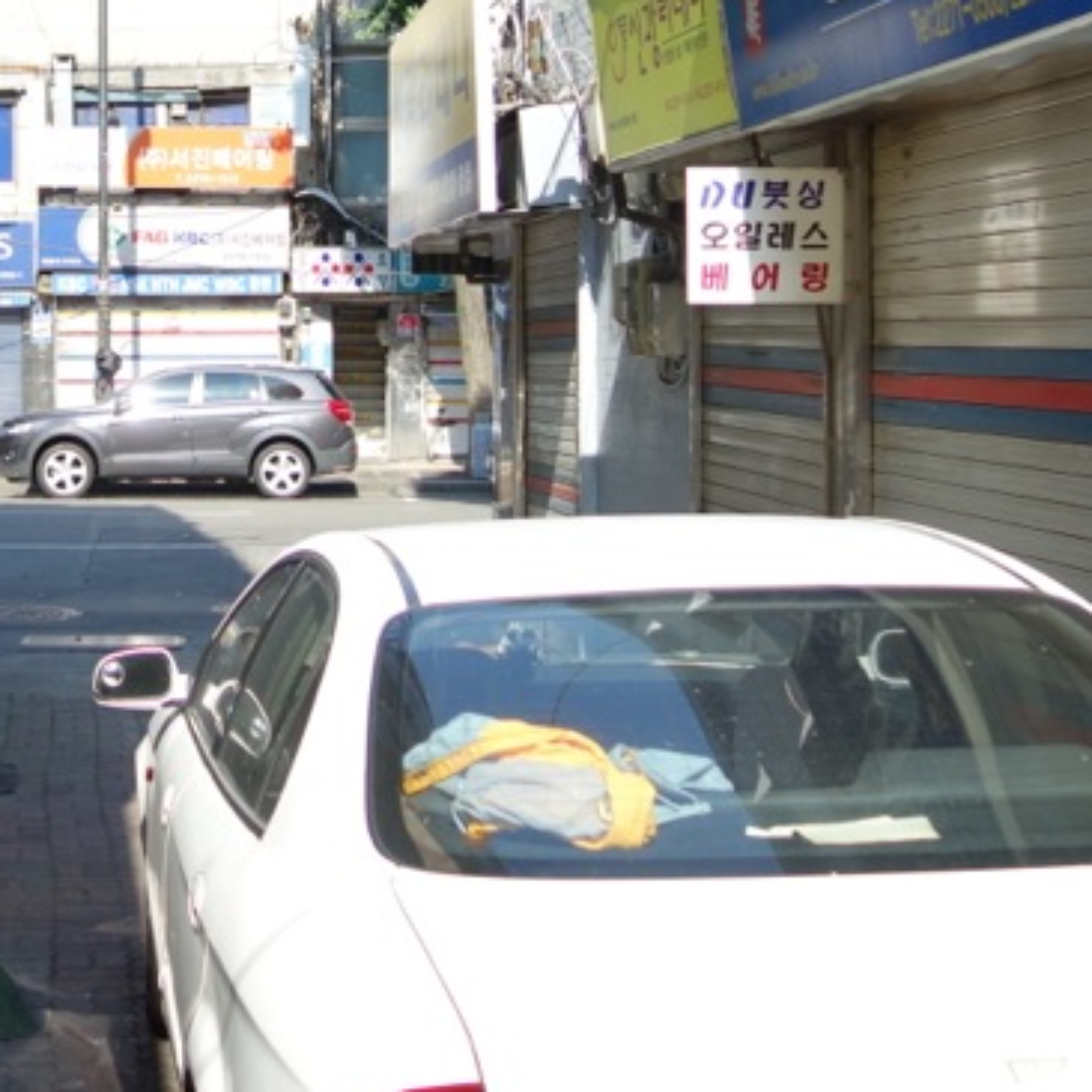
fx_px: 2320
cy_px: 255
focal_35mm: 65
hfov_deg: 26.0
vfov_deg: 26.1
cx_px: 200
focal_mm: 10.4
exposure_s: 1/2000
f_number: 1.8
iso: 125
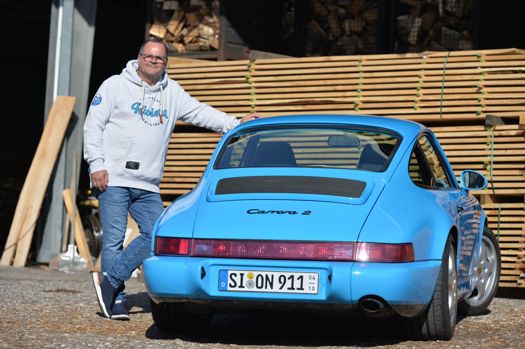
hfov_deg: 15.2
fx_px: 1968
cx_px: 262
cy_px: 174
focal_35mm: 135
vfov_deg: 10.1
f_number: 5
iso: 100
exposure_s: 1/1000
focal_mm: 135
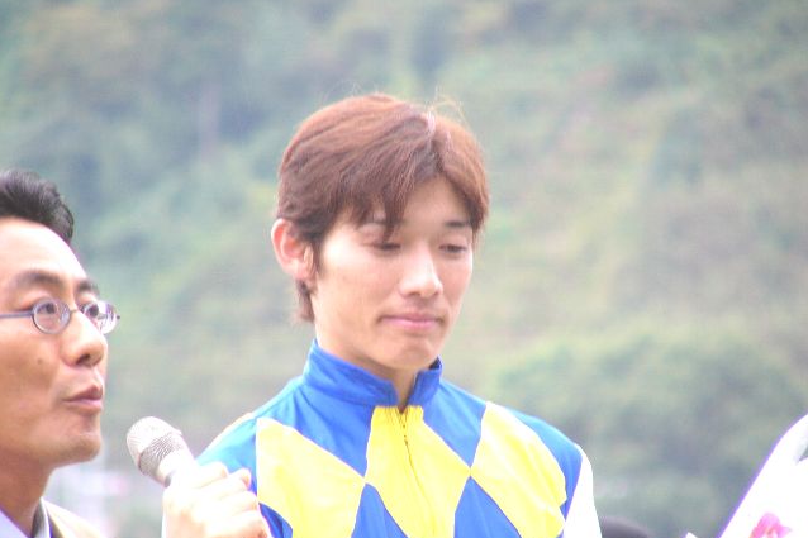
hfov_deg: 4.6
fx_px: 10119
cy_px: 294
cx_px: 404
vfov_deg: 3.0
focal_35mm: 451
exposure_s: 1/50
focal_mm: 72
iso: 75
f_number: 2.8
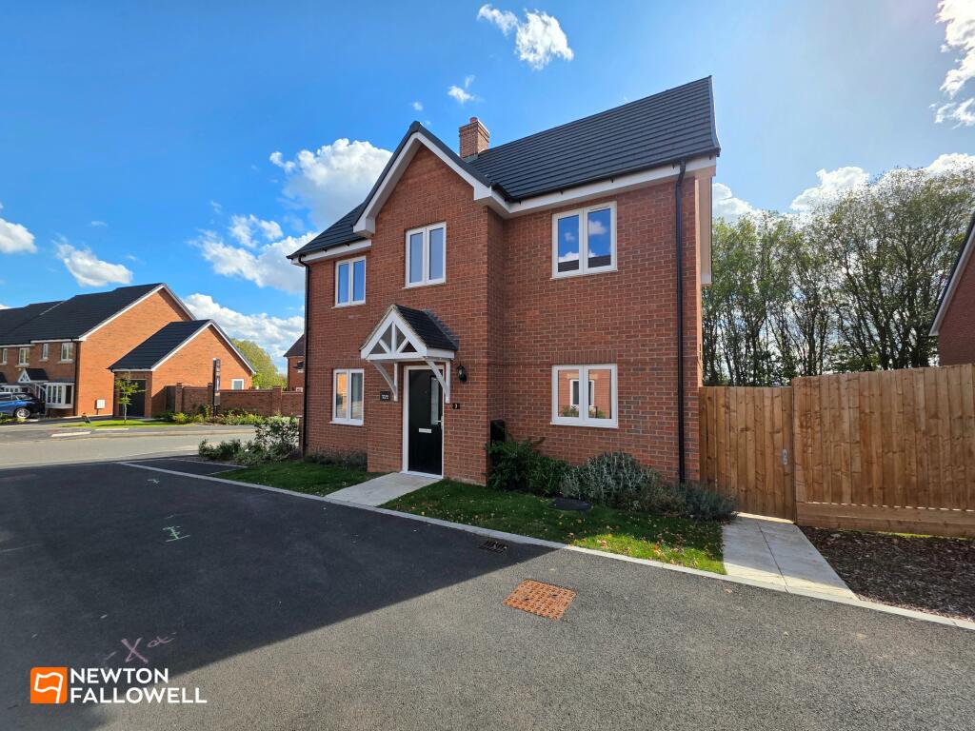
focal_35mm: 13
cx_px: 488
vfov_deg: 89.9
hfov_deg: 106.2
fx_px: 366
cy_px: 366
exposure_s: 1/1667
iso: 40
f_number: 1.9
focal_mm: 2.2
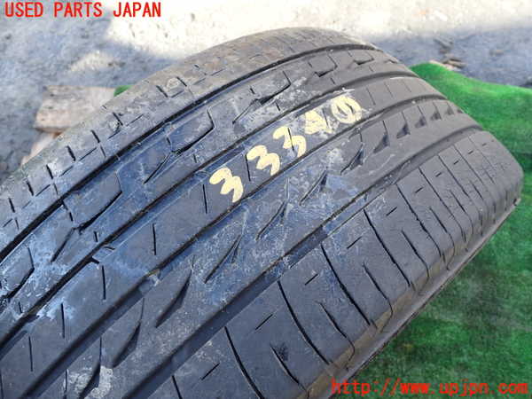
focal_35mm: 30
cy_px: 200
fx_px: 461
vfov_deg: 46.8
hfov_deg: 60.0
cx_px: 266
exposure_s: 1/100
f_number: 3.2
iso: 100
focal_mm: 5.4
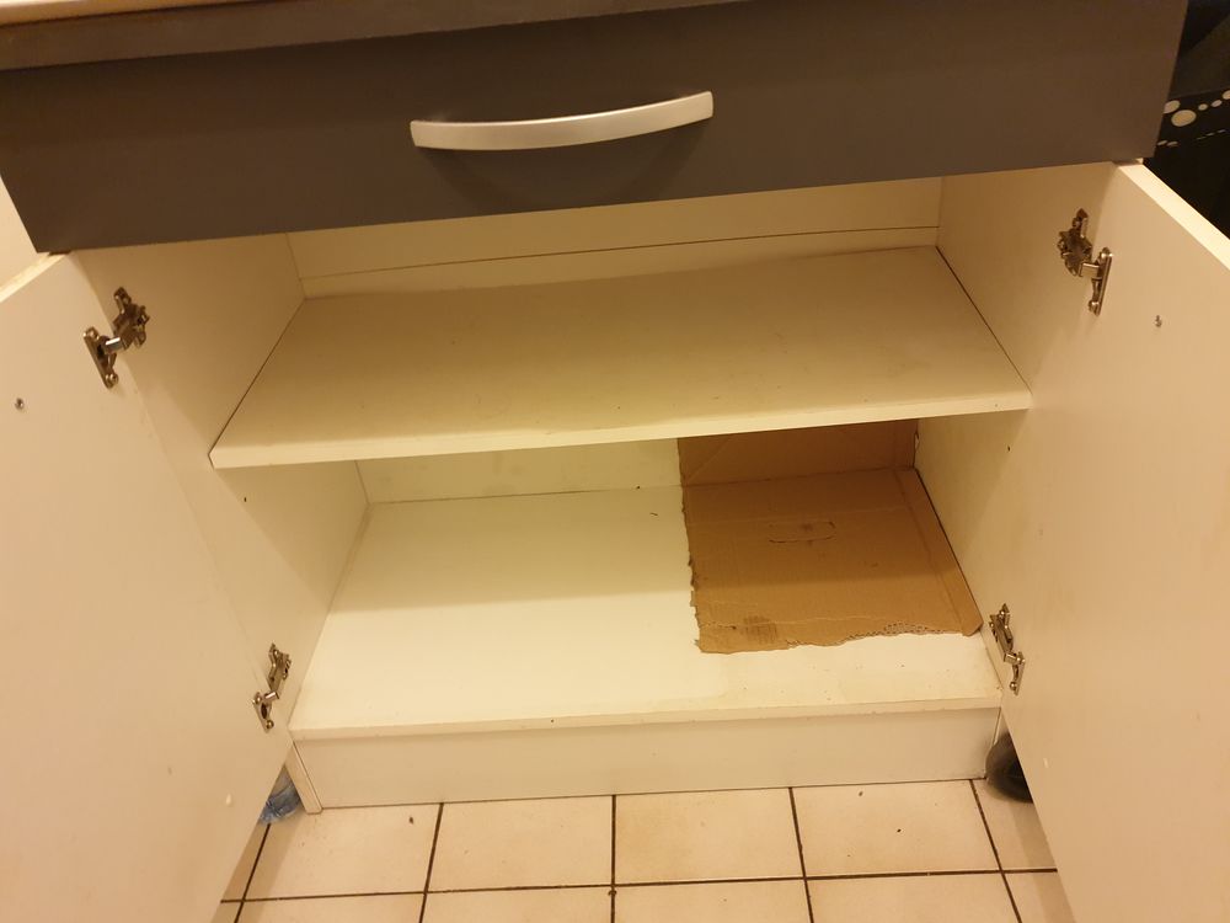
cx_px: 615
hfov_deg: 67.3
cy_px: 462
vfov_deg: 53.1
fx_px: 924
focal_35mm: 26
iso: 320
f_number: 1.5
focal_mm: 4.3
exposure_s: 1/25
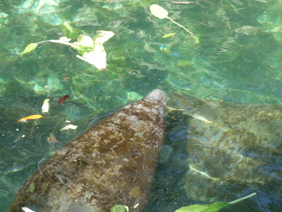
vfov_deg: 10.5
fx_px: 1149
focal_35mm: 141
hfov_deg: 14.0
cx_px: 141
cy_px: 106
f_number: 4.8
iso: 200
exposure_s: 1/160
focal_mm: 24.1
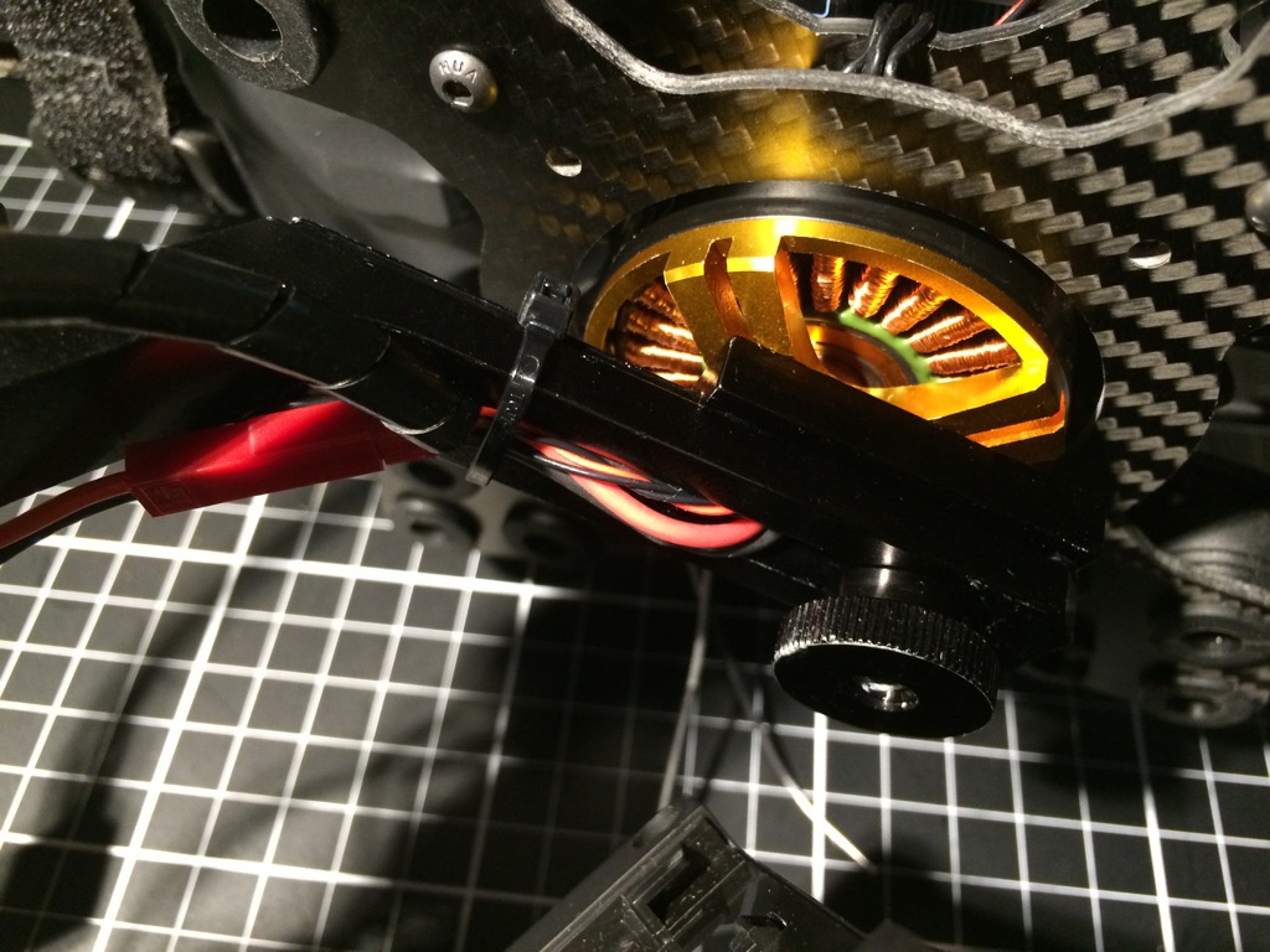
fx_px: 1064
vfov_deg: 48.2
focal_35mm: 29
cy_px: 476
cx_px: 635
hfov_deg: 61.7
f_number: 2.2
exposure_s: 1/20
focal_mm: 4.15
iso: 320
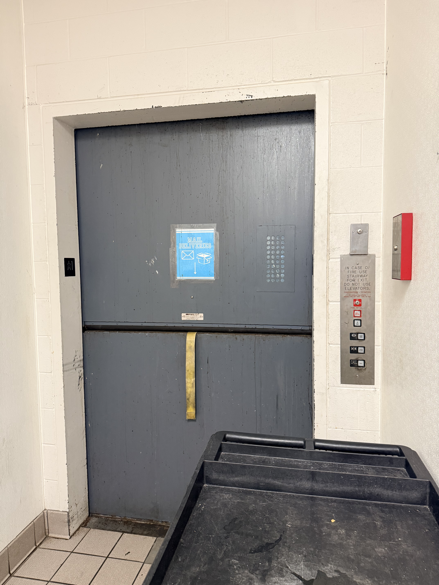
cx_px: 220
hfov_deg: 56.8
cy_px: 292
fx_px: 406
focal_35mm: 24
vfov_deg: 71.6
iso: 400
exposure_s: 1/60
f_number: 1.78
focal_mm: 6.76
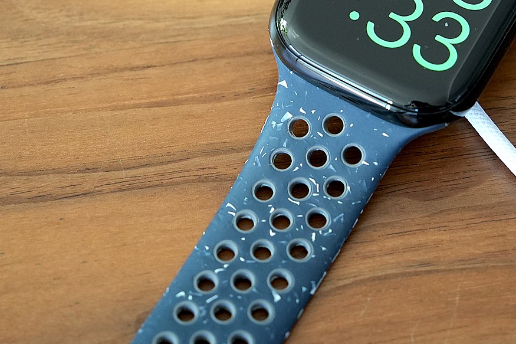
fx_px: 2737
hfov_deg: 10.8
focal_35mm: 191
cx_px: 328
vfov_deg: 7.2
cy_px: -19
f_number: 4.5
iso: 2000
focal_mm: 87
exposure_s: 1/100
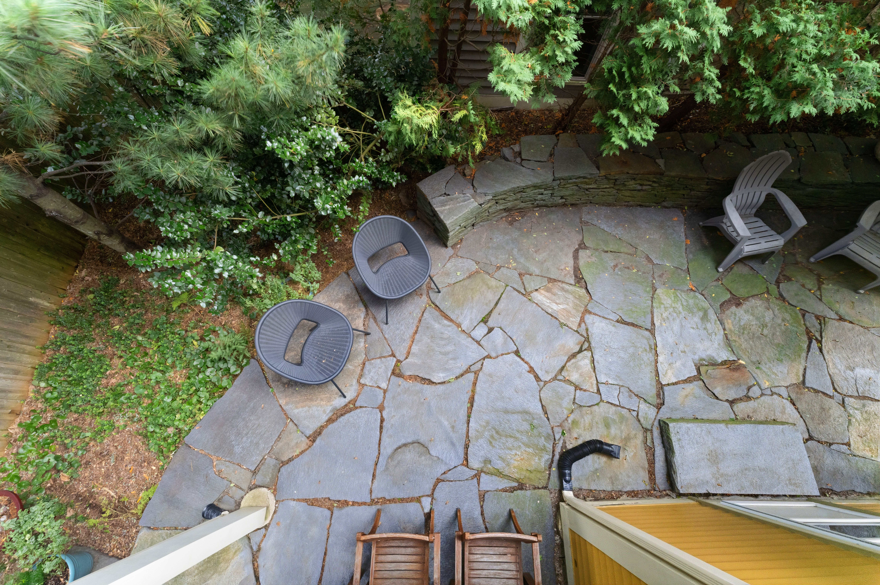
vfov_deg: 81.1
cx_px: 440
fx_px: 342
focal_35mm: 14
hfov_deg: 104.3
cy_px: 292
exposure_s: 1/500
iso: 2000
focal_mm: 14
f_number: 11
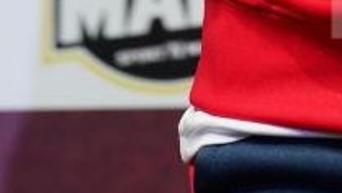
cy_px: -692
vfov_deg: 1.0
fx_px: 10901
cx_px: 484
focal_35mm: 1201
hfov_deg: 1.8
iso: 1250
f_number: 3.5
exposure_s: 1/250
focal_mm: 200
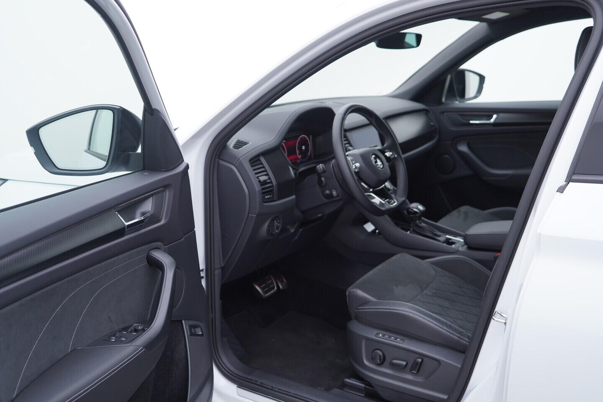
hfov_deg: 53.1
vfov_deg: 36.9
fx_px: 603
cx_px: 302
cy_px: 201
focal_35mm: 36
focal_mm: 24
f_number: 3.2
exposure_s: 1/50
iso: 125
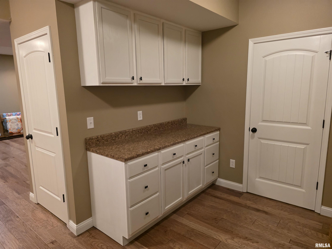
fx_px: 221
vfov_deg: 58.9
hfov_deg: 73.9
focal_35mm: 23
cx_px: 166
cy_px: 124
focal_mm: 6.3
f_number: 1.7
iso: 1000
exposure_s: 1/120
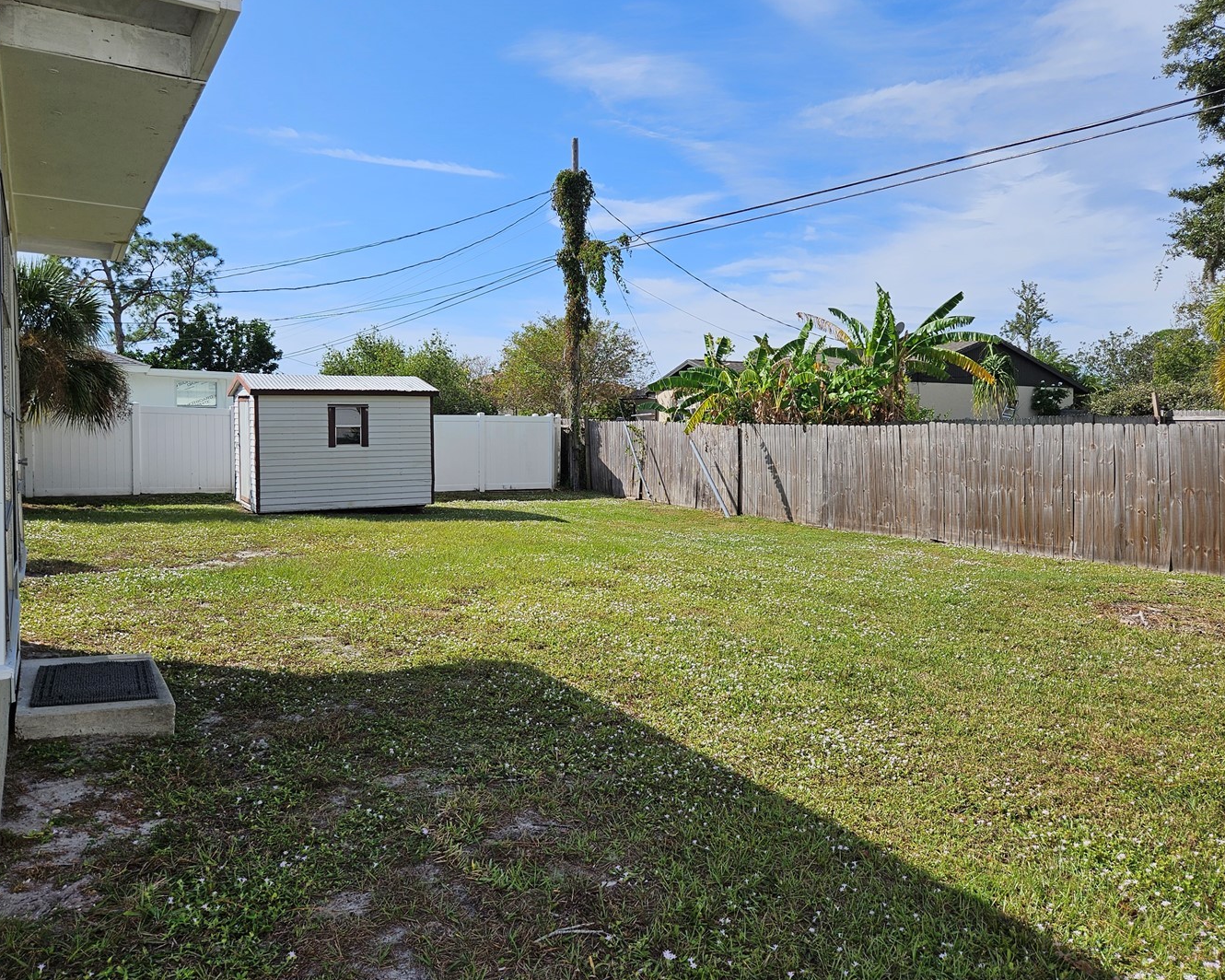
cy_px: 461
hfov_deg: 64.1
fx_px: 979
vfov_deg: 53.1
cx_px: 592
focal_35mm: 27
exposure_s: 1/2531
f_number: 1.8
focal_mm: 5.4
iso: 25
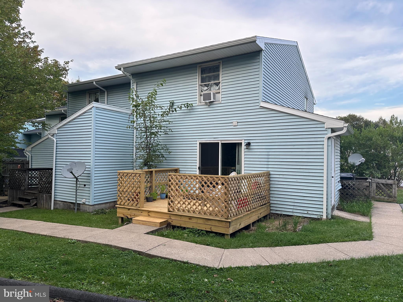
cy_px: 151
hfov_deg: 71.6
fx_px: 279
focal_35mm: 24
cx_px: 202
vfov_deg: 56.8
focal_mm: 6.86
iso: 80
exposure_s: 1/543
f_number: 1.78
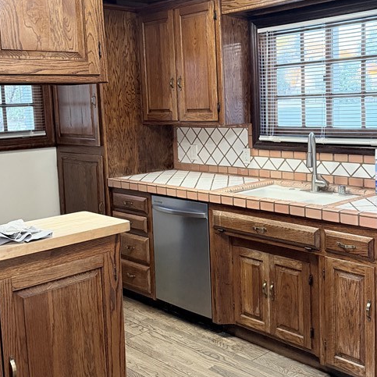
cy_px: 160
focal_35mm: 45
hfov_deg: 37.2
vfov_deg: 37.5
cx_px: 247
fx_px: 554
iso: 640
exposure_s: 1/60
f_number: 1.78
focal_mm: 6.76
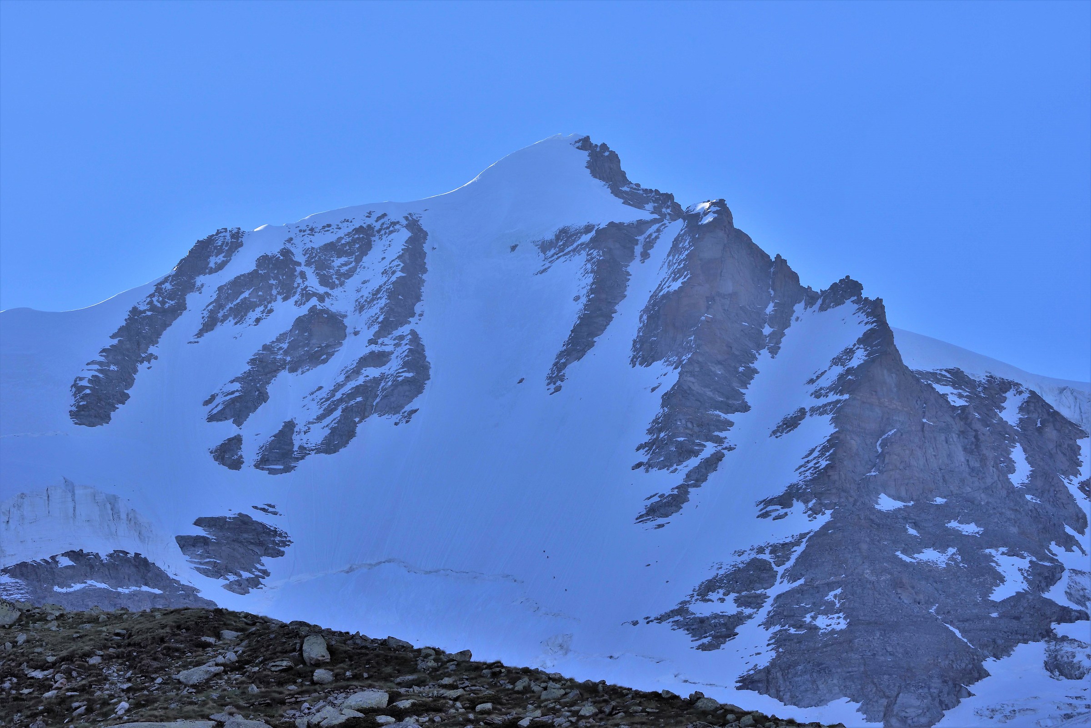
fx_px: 6063
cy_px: 364
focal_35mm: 200
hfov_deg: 10.3
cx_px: 546
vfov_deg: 6.9
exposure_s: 1/2000
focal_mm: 200
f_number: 8
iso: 1000
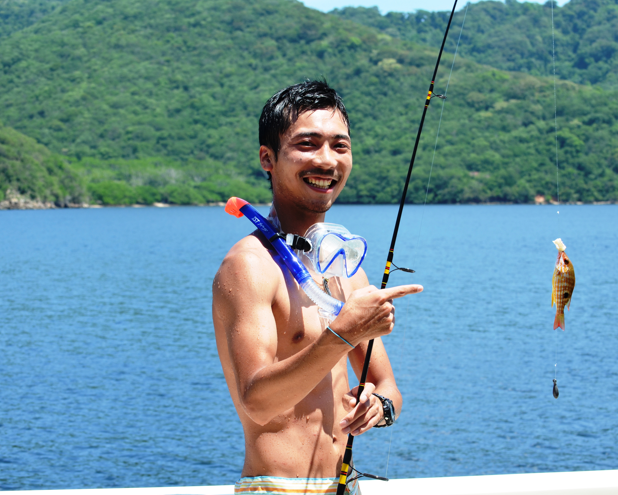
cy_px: 247
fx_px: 1711
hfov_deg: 20.4
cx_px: 367
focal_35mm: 94
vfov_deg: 16.4
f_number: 8
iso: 200
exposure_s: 1/250
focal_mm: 55
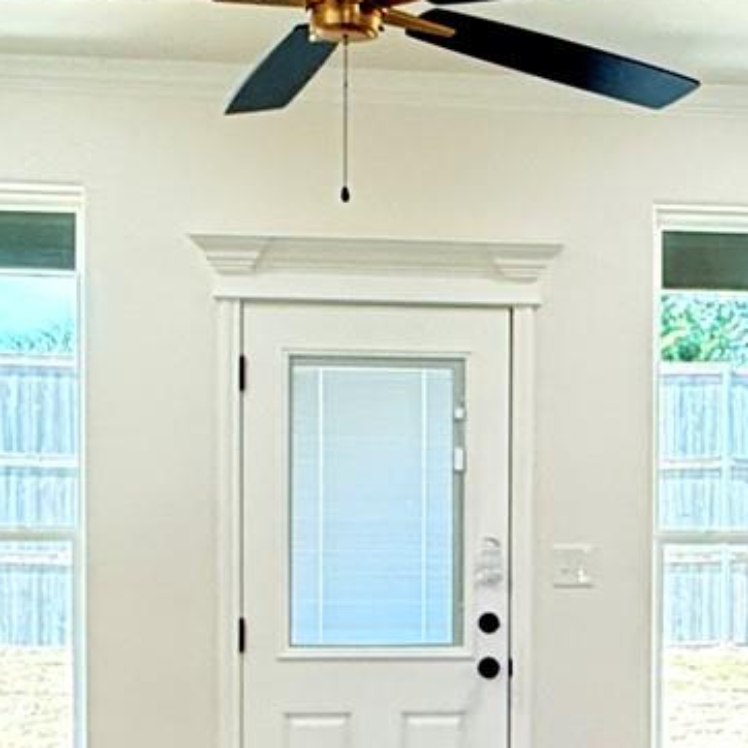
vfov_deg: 24.4
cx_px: 653
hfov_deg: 24.1
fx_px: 1711
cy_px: 550
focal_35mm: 70
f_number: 2.2
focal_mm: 2.22
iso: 250
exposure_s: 1/120
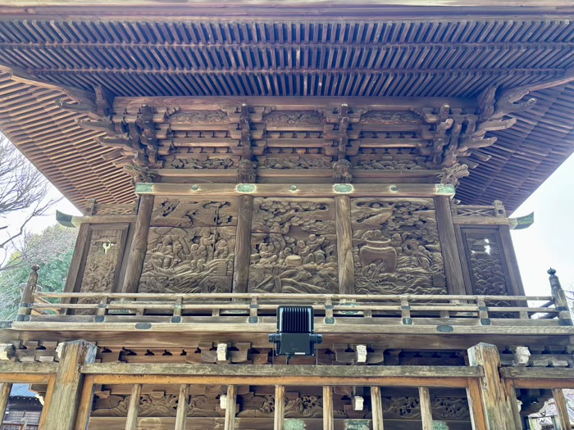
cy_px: 215
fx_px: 431
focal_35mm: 26
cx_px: 287
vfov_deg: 53.1
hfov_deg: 67.3
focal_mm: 5.96
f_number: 1.6
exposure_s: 1/116
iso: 125
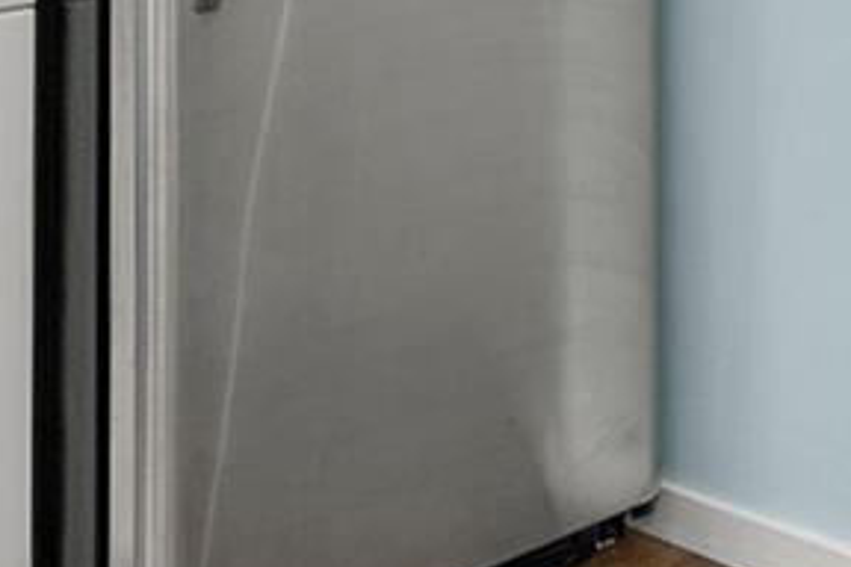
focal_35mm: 100
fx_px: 2364
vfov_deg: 12.5
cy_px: -467
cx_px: 544
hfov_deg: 20.4
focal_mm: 12
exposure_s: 1/6
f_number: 8
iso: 320
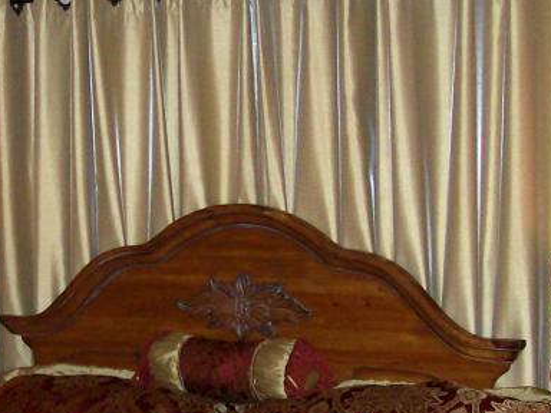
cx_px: 99
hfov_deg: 20.2
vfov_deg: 15.2
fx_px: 1528
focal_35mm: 96
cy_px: 389
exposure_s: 1/64
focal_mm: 6
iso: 140
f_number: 2.7
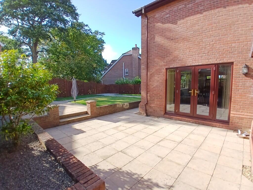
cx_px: 126
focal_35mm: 17
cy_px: 95
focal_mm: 1.4
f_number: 2.2
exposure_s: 1/380
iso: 50
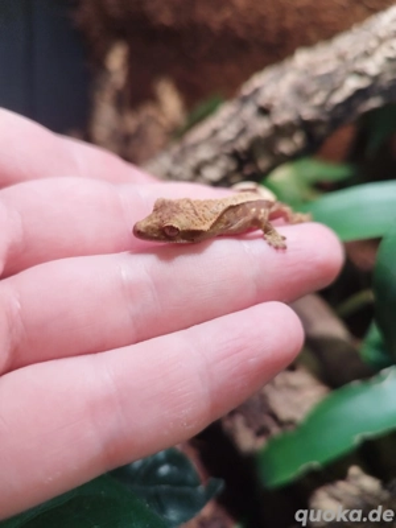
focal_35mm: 24
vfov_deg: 71.6
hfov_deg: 56.8
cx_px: 198
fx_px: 366
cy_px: 264
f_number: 1.89
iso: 150
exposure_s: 1/50
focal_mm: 5.89
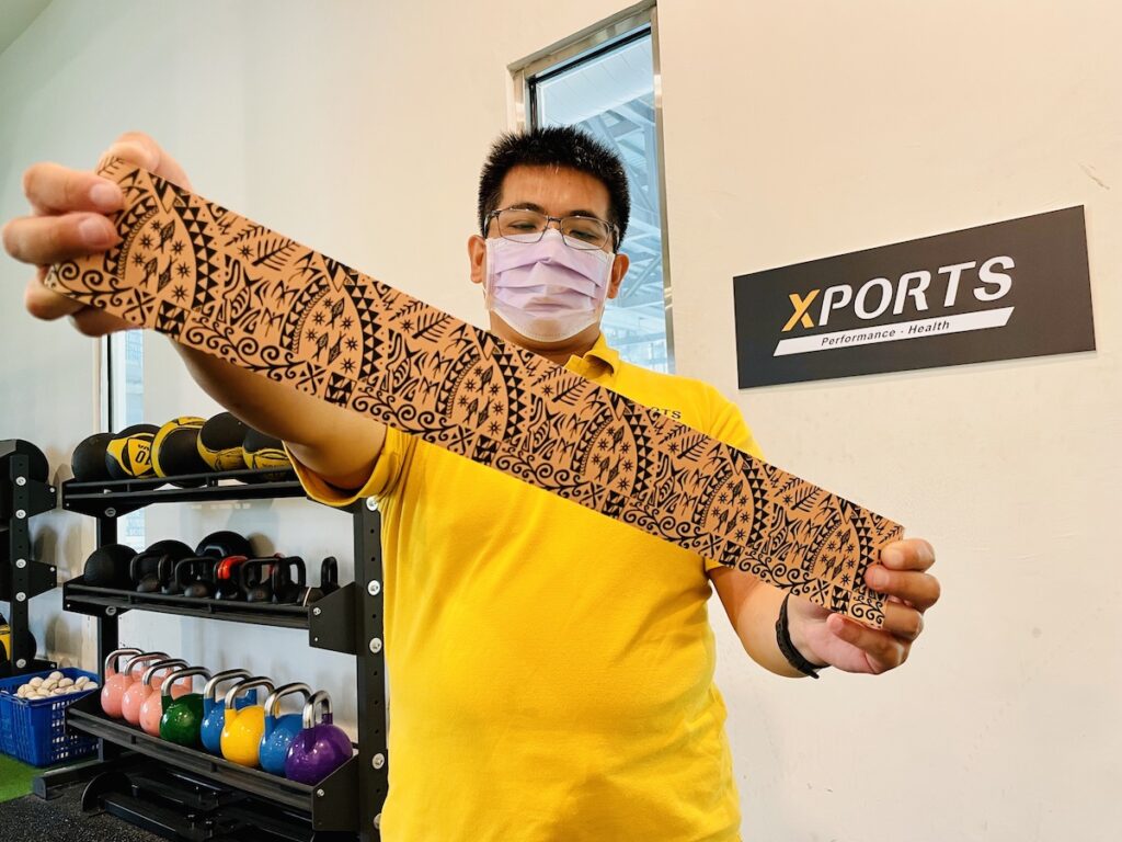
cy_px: 421
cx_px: 561
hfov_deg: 67.3
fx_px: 843
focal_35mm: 26
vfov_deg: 53.1
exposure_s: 1/60
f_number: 1.6
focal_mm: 4.2
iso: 125
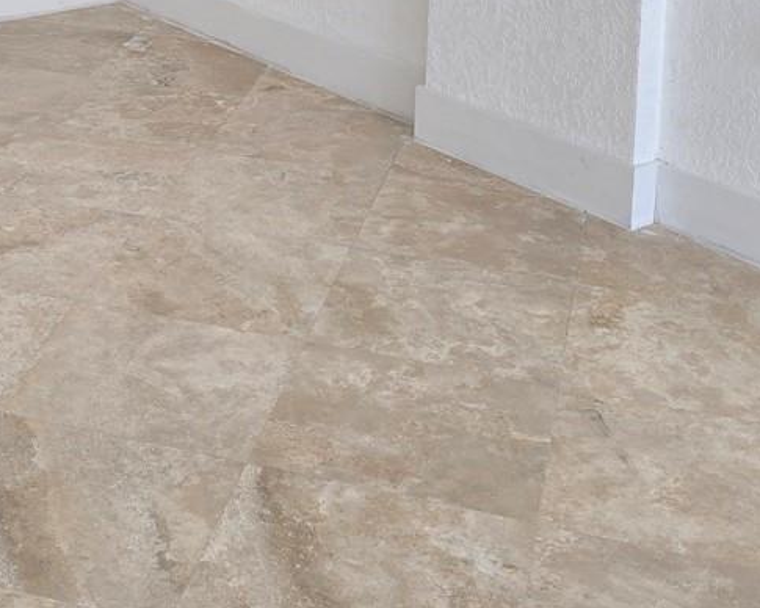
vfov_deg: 19.0
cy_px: -204
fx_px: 1664
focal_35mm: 74
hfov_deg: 24.9
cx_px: 64
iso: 50
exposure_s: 1/120
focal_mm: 6.3
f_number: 1.7
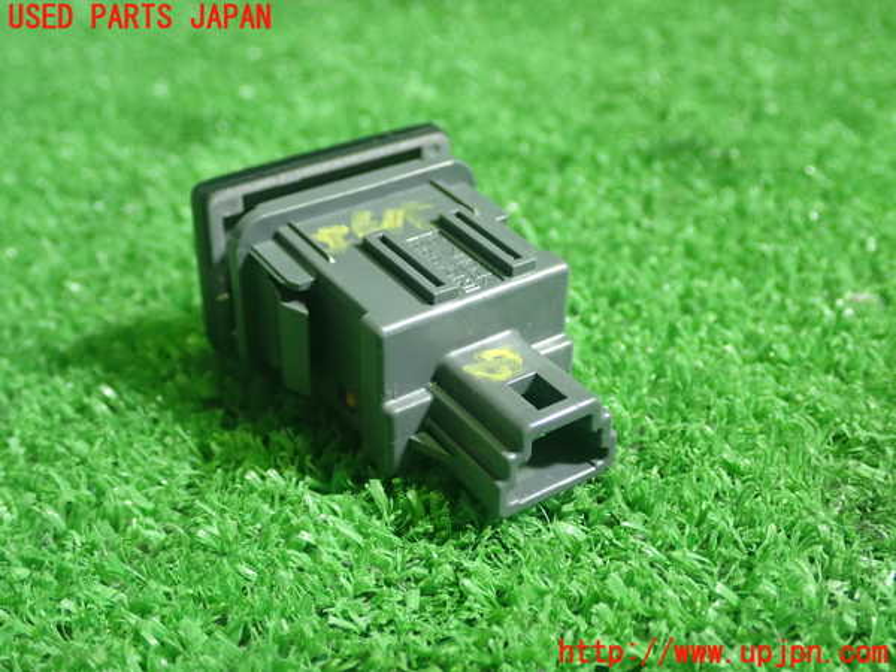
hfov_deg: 40.4
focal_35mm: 47
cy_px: 336
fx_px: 1217
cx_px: 448
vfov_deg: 30.9
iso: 800
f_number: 3.1
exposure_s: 1/40
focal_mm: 8.4
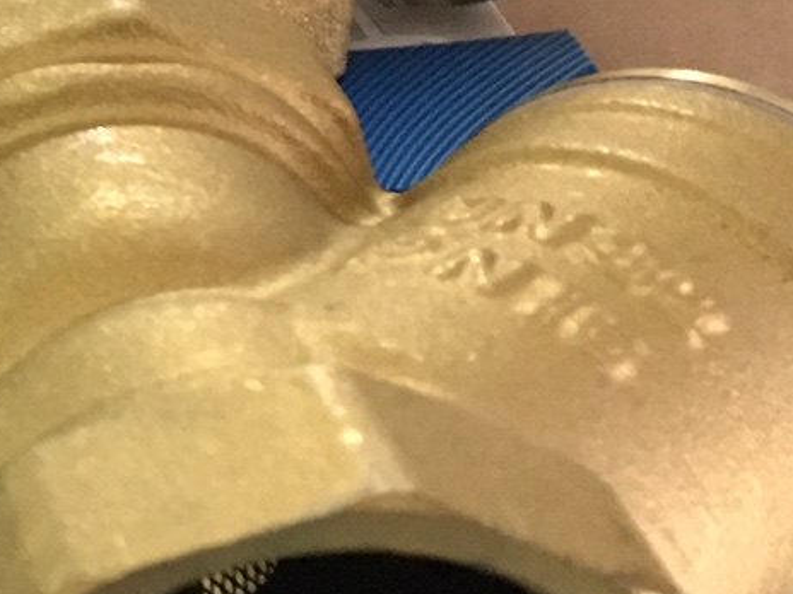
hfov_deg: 14.2
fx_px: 2886
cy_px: 60
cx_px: -532
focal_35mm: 126
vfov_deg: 11.7
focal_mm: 4.15
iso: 160
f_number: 2.2
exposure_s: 1/8
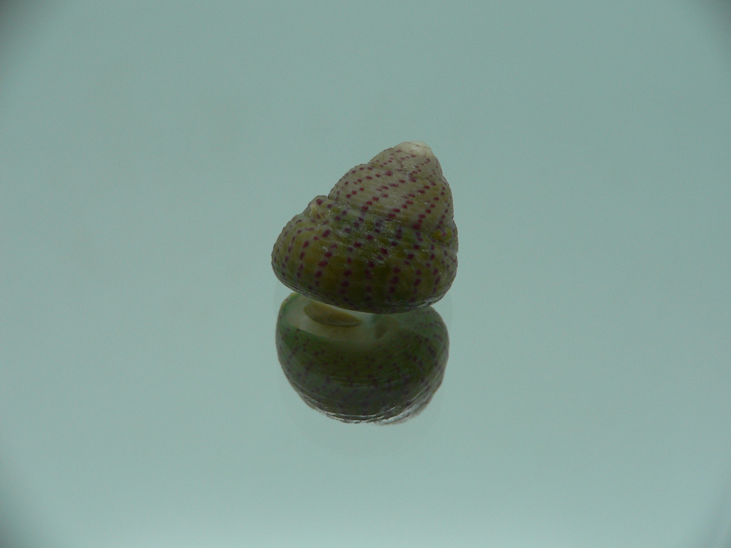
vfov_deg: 40.7
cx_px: 366
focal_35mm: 35
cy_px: 274
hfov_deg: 52.6
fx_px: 739
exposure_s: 1/60
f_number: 2.8
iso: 80
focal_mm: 4.6
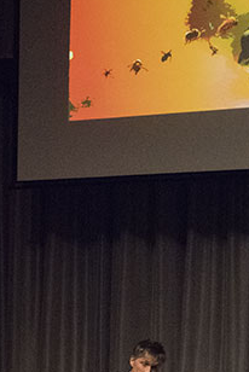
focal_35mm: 107
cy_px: 251
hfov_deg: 12.7
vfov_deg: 19.0
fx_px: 1108
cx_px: 228
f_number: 6.3
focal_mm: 44
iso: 12800
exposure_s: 1/640
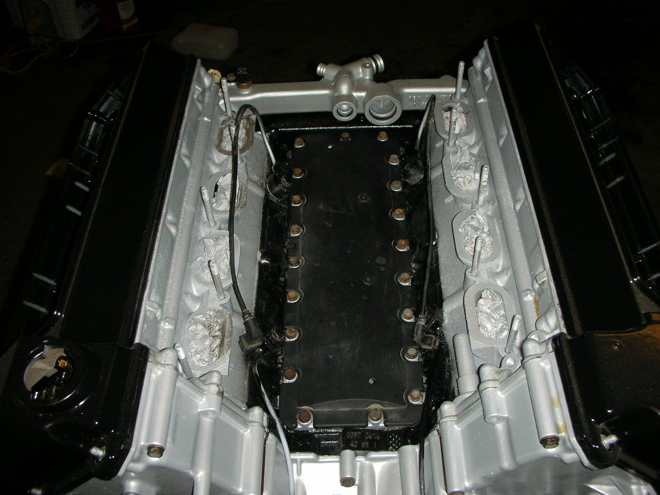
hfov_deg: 52.6
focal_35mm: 35
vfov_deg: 40.7
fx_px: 667
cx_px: 330
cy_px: 248
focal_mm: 5.8
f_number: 3
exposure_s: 1/60.1
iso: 50
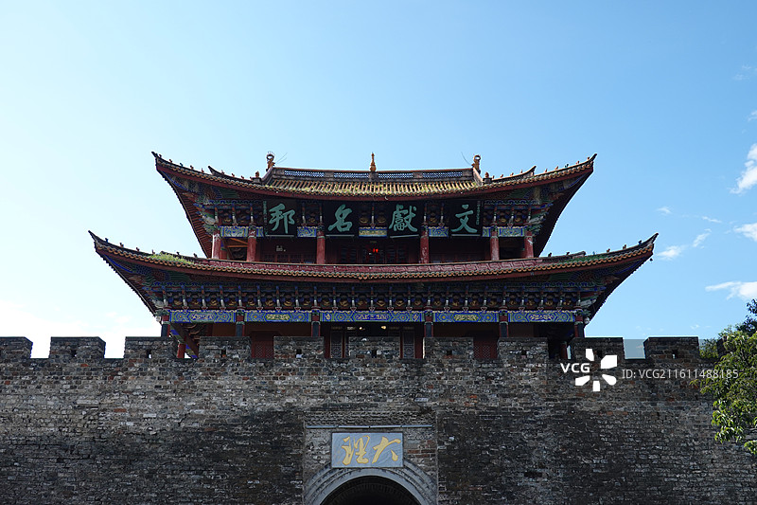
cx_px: 378
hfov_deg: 48.5
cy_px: 252
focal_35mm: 40
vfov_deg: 33.4
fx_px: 841
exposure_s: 1/640
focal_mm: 14.99
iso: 125
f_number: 4
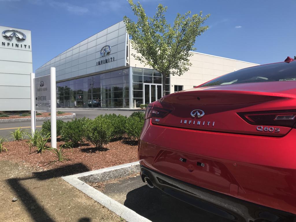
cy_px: 111
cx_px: 148
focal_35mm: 28
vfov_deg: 49.7
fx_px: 239
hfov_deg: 63.4
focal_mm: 3.99
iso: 20
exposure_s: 1/2037
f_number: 1.8
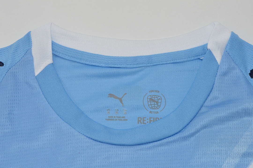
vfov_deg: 8.7
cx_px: 126
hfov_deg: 13.1
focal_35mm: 158
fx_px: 1106
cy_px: 84
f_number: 13
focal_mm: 105
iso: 400
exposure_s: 1/200
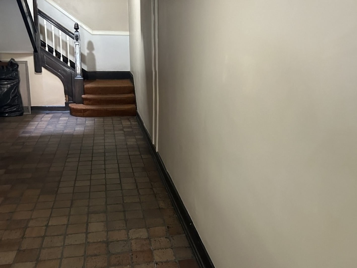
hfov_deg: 67.3
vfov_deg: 53.1
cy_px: 134
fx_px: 268
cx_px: 178
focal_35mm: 26
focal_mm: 5.7
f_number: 1.5
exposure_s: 1/40
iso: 640
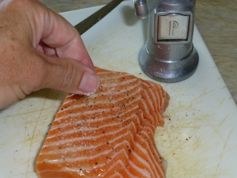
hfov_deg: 27.8
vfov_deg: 21.0
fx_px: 479
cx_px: 118
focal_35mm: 70
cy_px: 89
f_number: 5
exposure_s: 1/60
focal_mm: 12.5
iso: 100
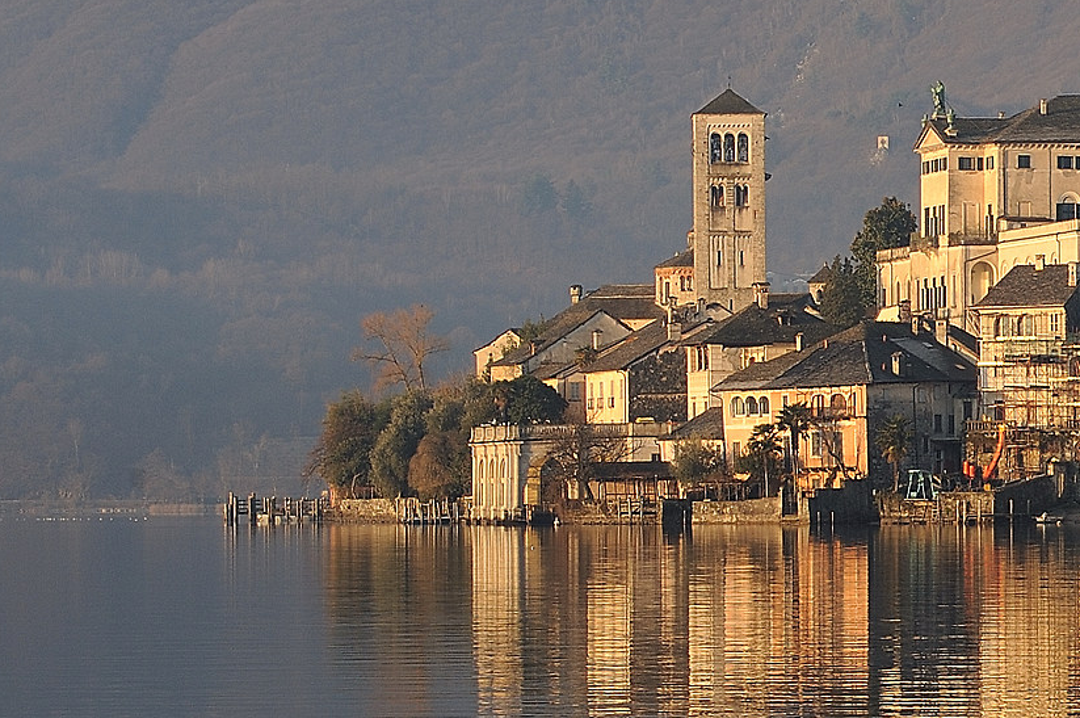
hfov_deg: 11.5
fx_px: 5245
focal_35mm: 175
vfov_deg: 7.8
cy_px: 474
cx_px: 1403
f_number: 11
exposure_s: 1/100
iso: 200
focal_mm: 60
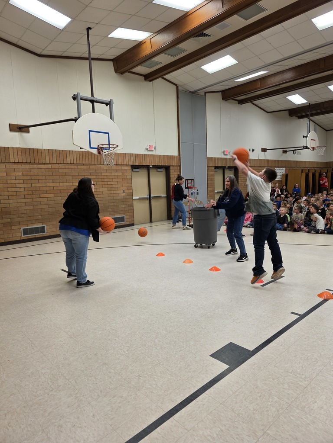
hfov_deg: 58.9
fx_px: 295
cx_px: 166
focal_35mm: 23
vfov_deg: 73.9
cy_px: 222
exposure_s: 1/63
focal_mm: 6.3
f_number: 1.7
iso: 64
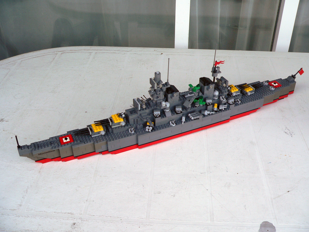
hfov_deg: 49.0
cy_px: 116
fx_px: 339
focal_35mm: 38
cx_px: 154
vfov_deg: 37.7
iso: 80
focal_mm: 6.3
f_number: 2.8
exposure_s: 1/80
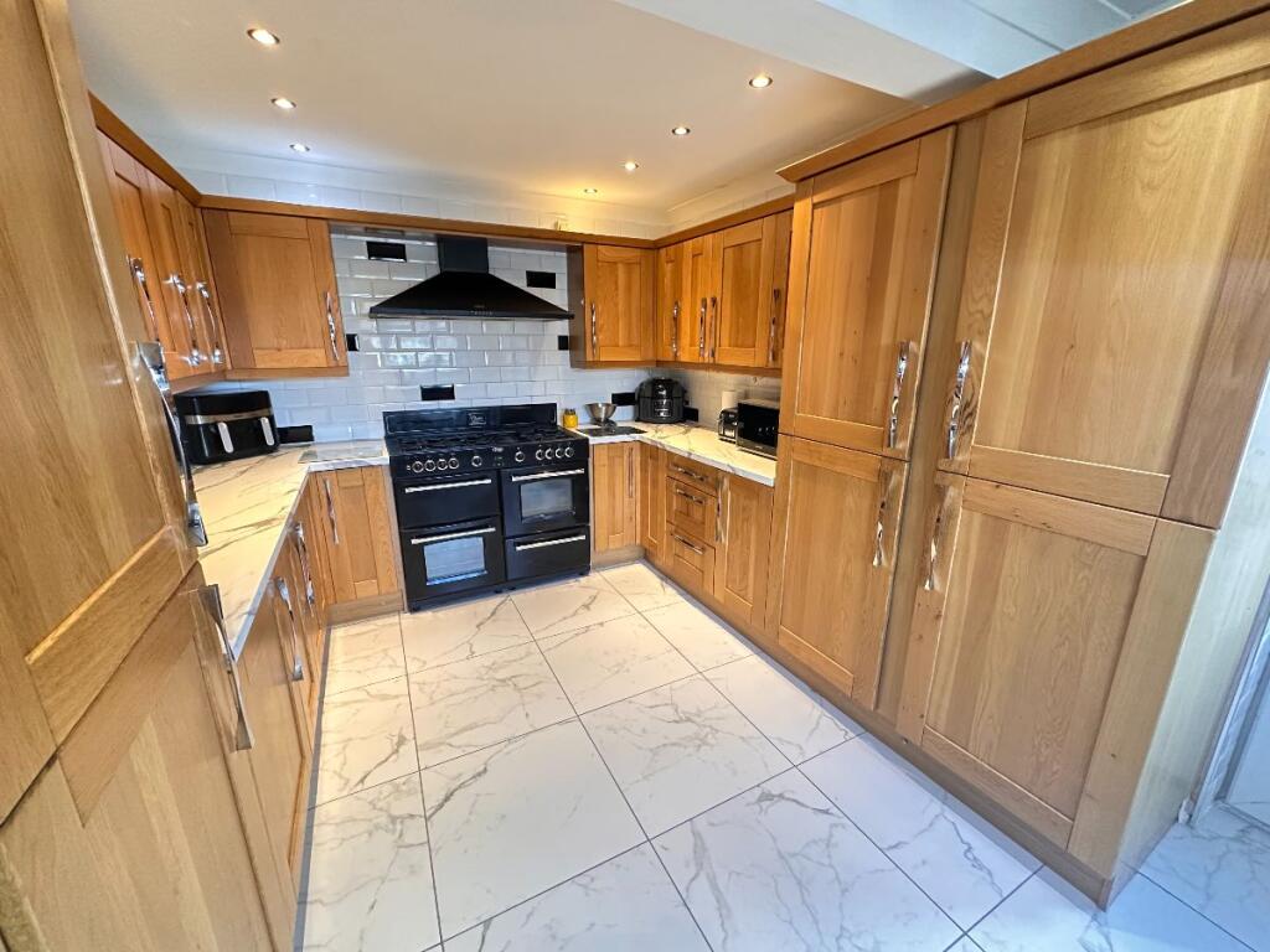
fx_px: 514
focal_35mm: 14
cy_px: 476
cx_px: 635
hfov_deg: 102.1
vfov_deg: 85.7
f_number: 2.2
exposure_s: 1/60
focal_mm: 2.22
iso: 640
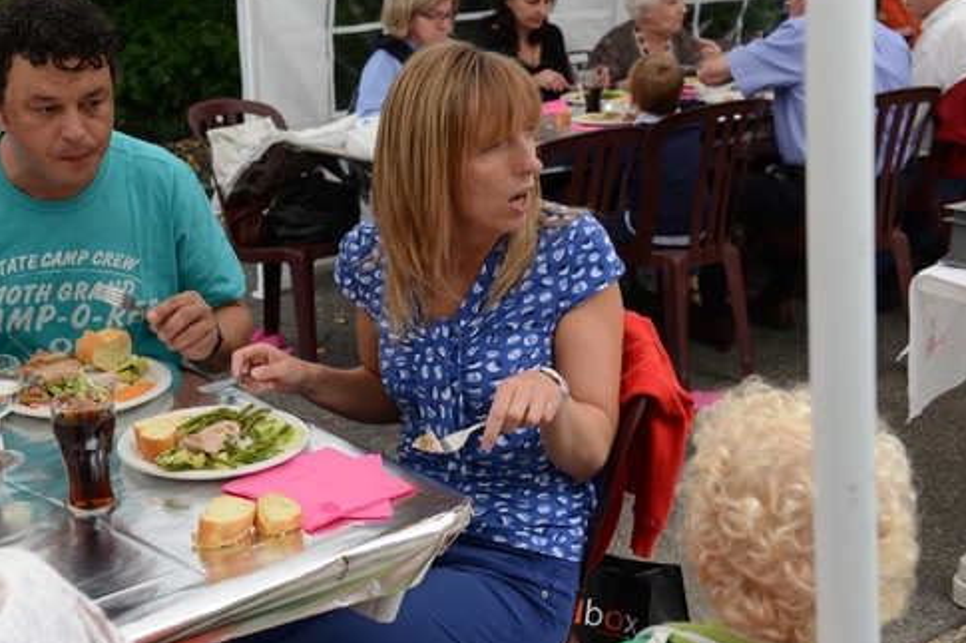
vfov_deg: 26.0
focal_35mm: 52
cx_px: 372
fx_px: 1395
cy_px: 291
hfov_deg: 38.0
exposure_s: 1/125
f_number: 5.6
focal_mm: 42
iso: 200
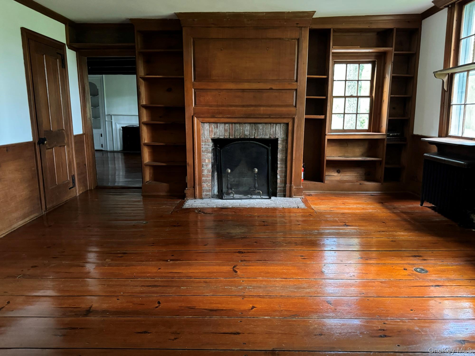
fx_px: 329
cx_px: 238
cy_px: 178
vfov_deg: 56.8
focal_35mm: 24
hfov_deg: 71.6
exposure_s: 1/33
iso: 1000
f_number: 1.78
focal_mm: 6.76
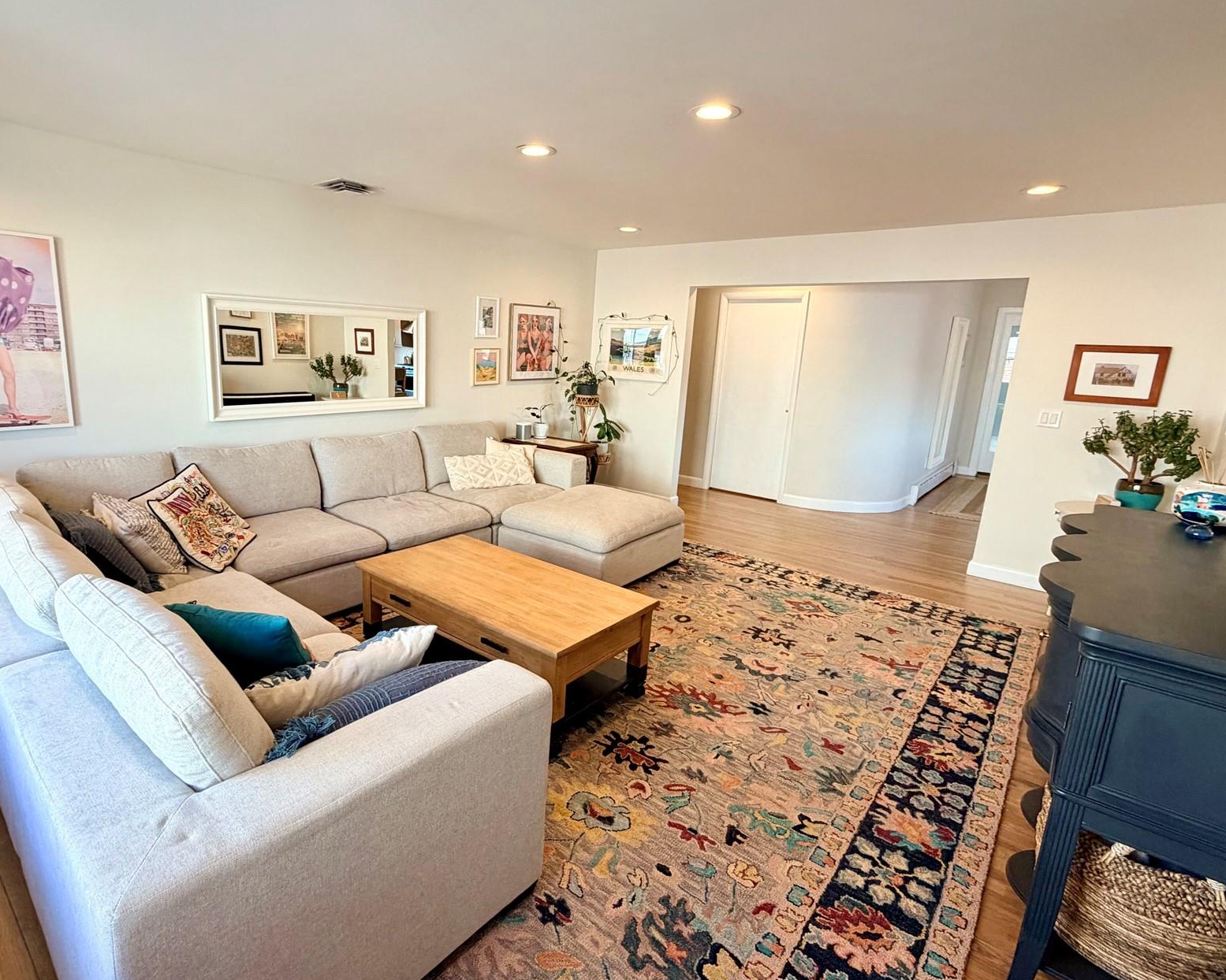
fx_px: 653
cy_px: 474
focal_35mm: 18
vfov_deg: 73.8
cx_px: 512
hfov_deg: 85.6
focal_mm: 2.22
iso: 200
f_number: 2.2
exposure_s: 1/120
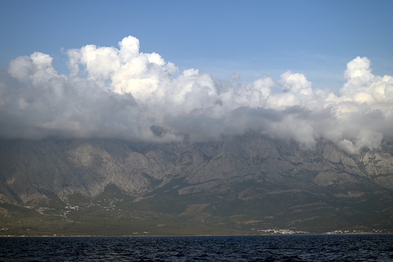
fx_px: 764
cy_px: 131
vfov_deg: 19.5
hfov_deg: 28.8
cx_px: 196
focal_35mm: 70
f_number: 4.5
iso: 100
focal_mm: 70
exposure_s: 1/1000
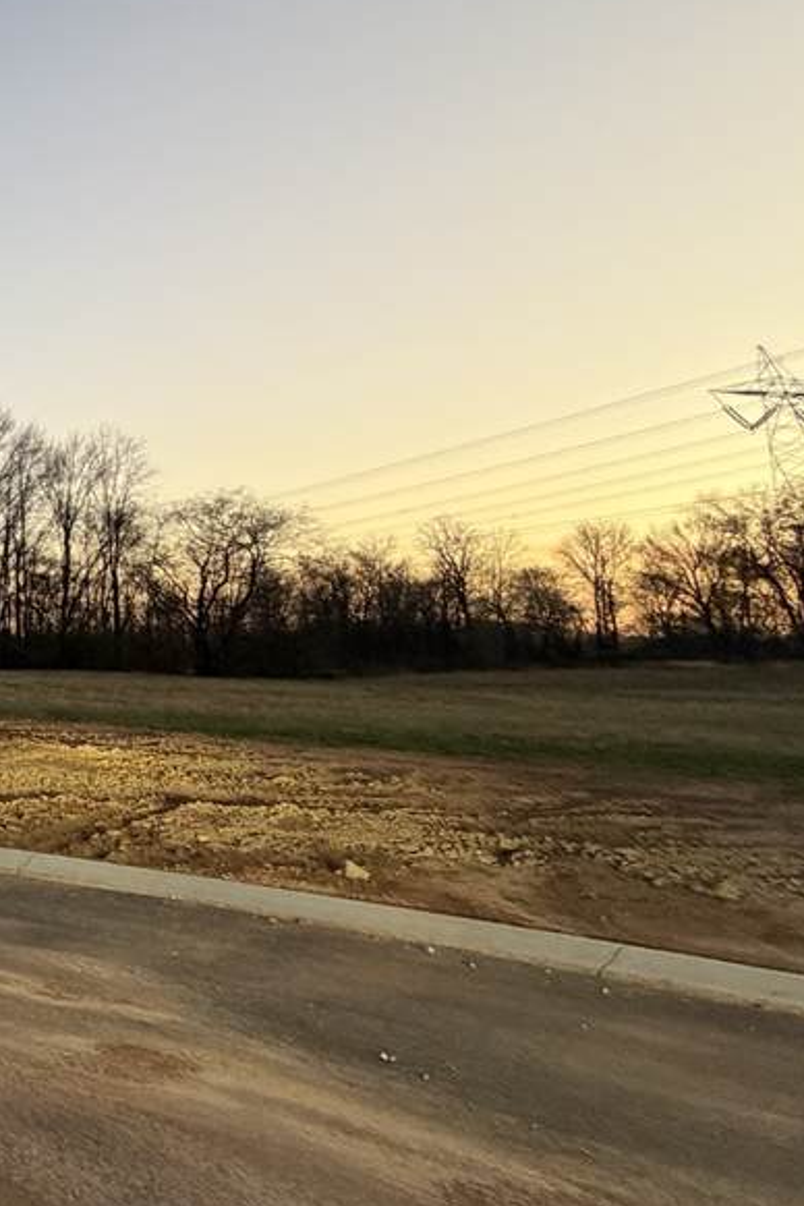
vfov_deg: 58.6
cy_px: 535
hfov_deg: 25.6
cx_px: -499
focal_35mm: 32
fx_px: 1072
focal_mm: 2.22
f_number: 2.2
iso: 320
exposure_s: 1/89
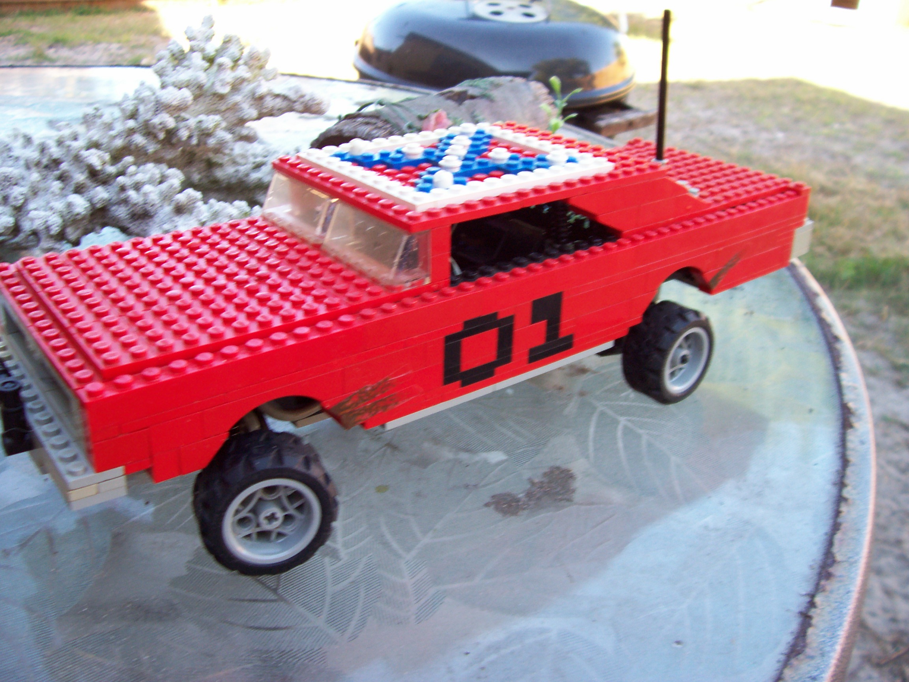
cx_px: 454
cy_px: 341
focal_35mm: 34
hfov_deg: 54.0
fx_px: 893
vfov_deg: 41.8
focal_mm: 5.6
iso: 80
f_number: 2.7
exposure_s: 1/84.1
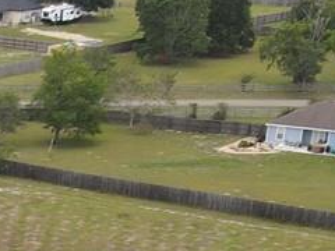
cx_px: -272
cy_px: 743
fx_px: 1548
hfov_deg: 11.4
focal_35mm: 160
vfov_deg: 8.0
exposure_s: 1/240
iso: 100
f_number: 2.8
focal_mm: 4.5
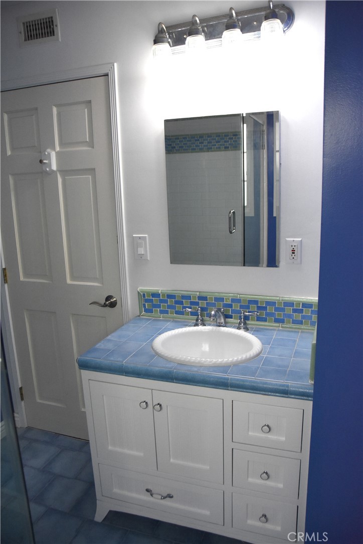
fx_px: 408
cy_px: 272
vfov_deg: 67.4
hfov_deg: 47.9
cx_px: 182
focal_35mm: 27
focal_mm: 18
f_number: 3.5
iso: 1250
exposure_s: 1/1250
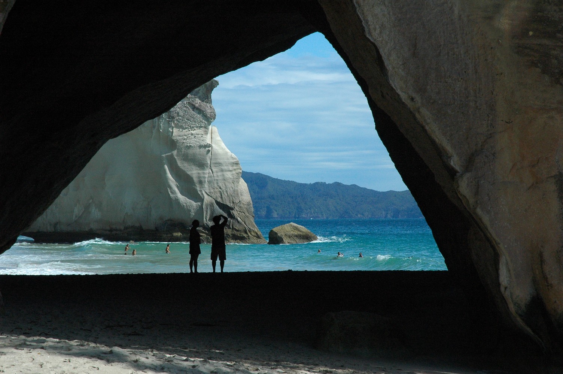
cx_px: 282
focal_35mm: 105
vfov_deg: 13.0
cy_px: 187
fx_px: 1641
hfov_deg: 19.5
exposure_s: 1/800
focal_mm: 70
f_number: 13
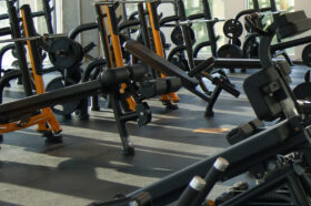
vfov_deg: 11.4
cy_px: 104
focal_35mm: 120
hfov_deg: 16.1
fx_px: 1035
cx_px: 410
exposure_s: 1/50
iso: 100
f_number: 4.5
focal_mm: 28
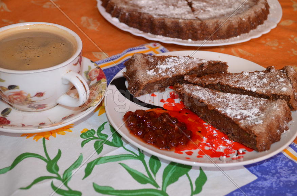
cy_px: 98
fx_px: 469
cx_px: 148
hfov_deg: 35.1
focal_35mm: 57
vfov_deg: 23.7
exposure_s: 1/60
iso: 1100
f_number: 5
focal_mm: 38
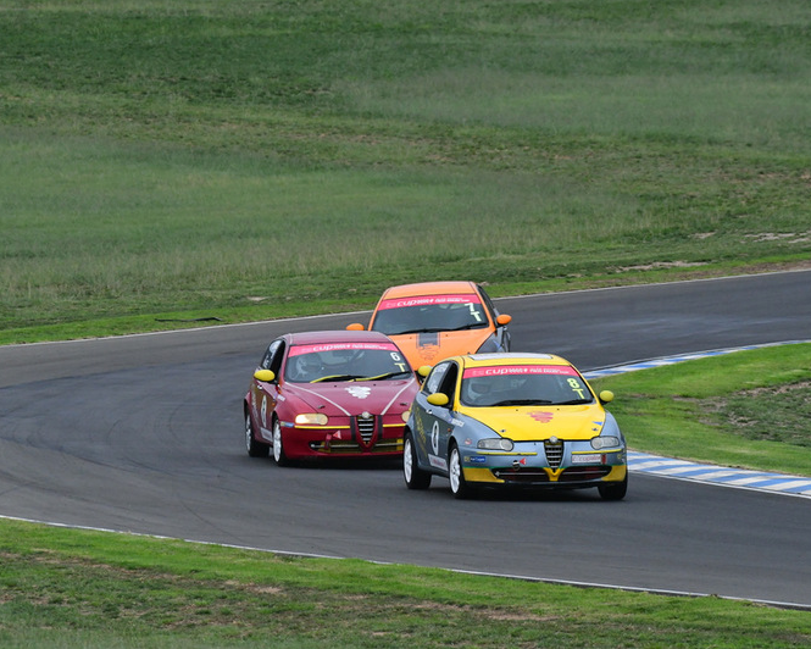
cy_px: 324
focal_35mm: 610
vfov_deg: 2.5
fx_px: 14642
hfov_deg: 3.2
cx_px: 377
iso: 2000
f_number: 10
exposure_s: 1/640
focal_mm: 360
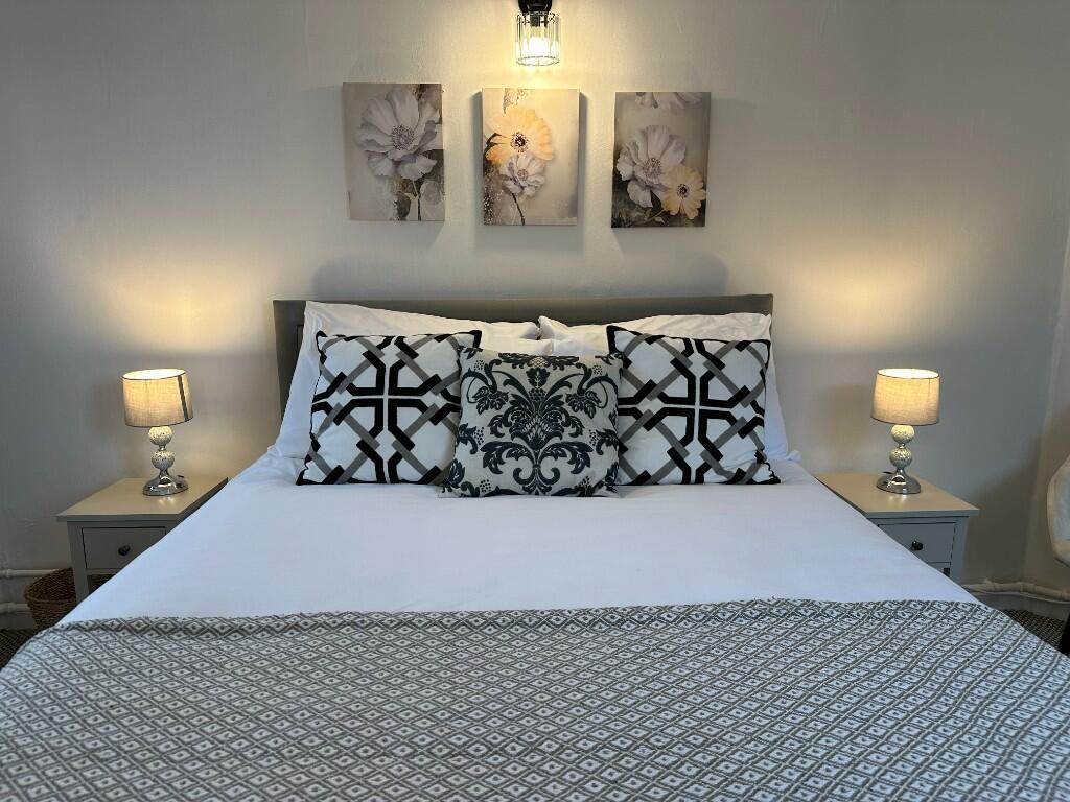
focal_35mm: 24
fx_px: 742
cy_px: 401
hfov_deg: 71.6
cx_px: 535
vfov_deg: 56.8
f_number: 1.78
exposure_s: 1/100
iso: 80
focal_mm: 6.86
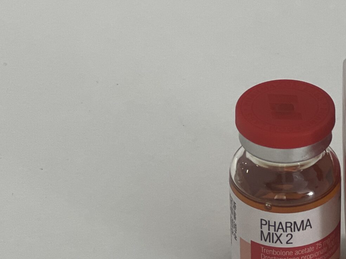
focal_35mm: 200
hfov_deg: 9.8
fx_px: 1999
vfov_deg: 7.4
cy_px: 171
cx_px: 377
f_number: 2.8
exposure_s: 1/121
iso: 64
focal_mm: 9
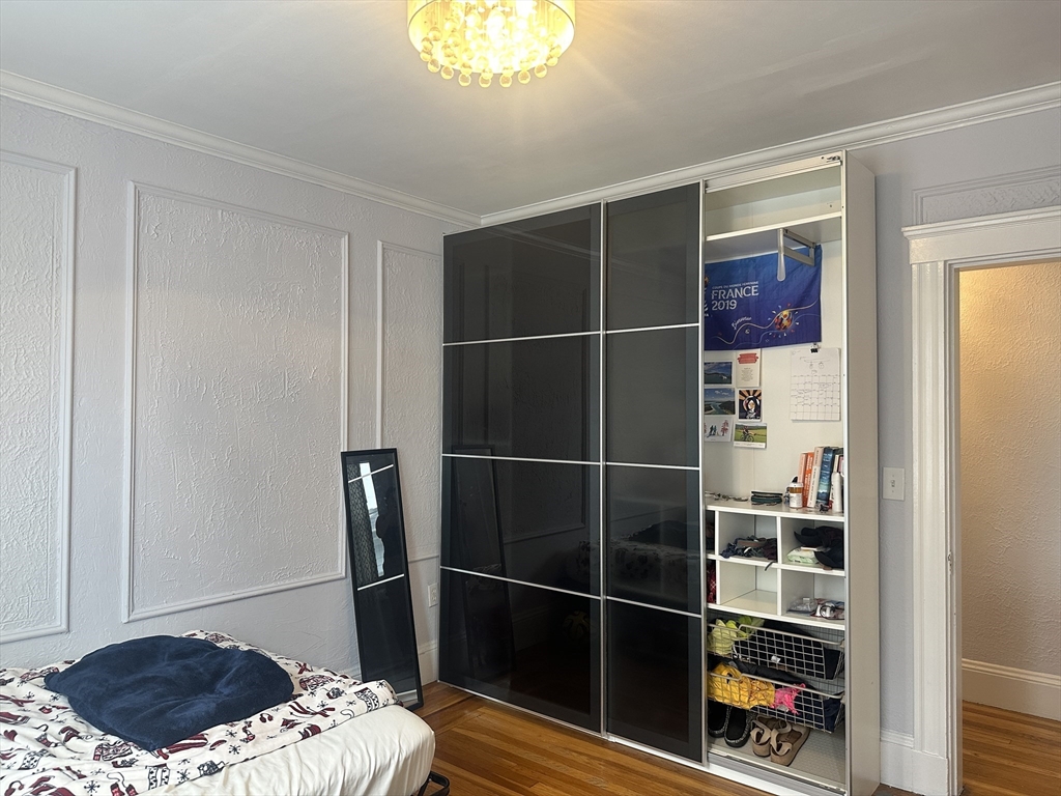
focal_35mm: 24
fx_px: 736
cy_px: 398
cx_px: 530
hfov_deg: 71.6
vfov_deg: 56.8
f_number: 1.78
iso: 200
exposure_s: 1/120
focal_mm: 6.86
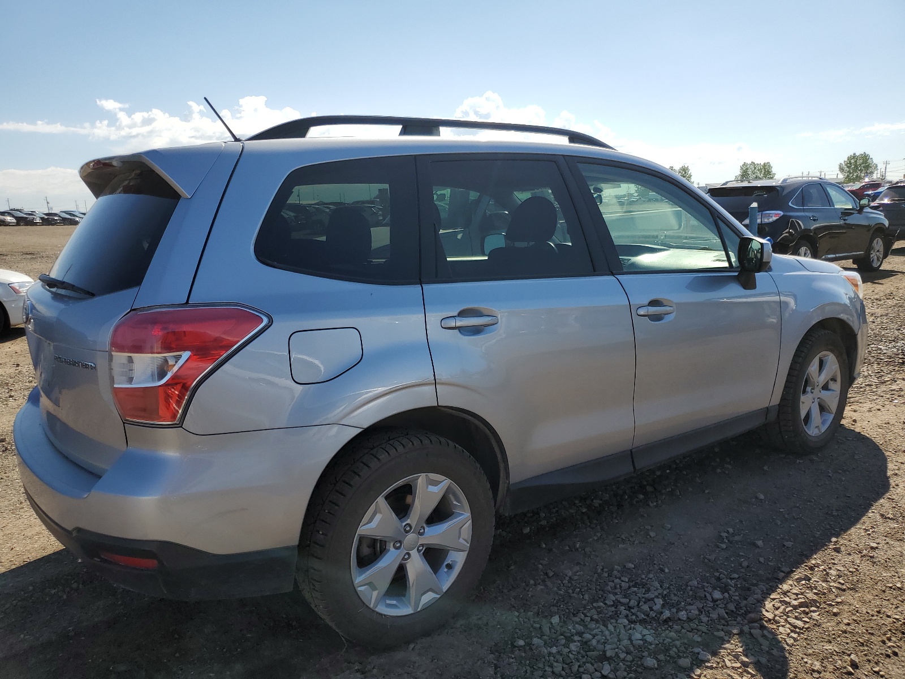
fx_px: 680
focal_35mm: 26
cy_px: 340
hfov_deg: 67.3
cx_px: 452
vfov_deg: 53.1
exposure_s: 1/5000
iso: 50
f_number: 1.5
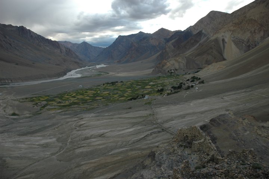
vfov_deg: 47.9
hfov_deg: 67.4
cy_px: 90
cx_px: 134
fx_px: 202
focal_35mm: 27
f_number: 5.6
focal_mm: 18
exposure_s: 1/125
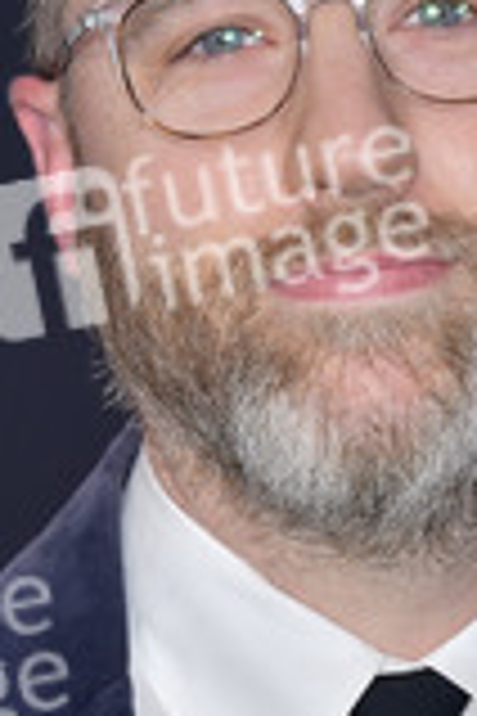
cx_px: 331
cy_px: 459
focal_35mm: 339
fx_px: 6737
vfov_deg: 6.1
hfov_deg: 4.1
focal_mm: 135
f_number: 7.1
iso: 320
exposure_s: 1/250
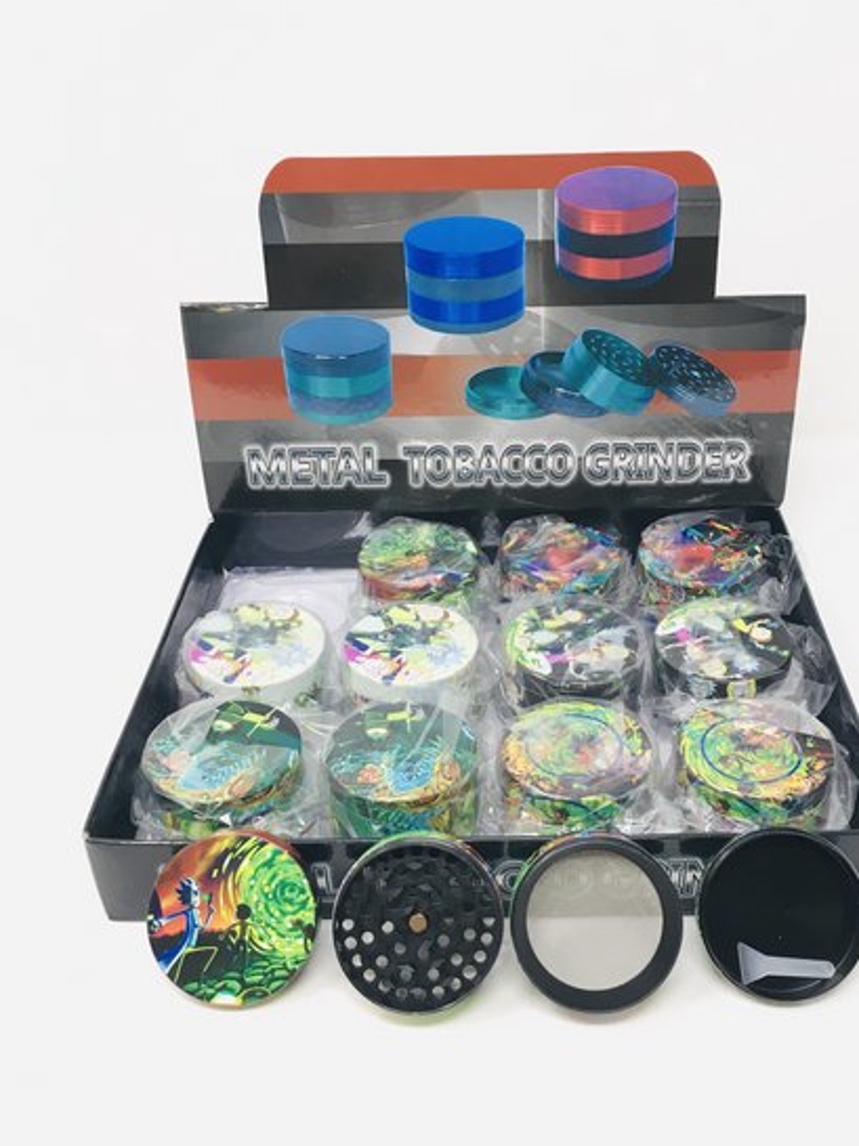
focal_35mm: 34
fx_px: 1126
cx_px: 487
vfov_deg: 54.0
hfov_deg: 41.7
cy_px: 583
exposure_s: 1/30
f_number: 2.2
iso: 25
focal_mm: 4.15
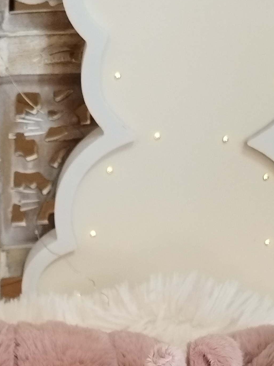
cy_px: 480
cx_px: 34
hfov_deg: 16.8
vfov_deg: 20.5
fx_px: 918
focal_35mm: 87
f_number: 1.9
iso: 640
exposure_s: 1/33.3
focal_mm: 4.95
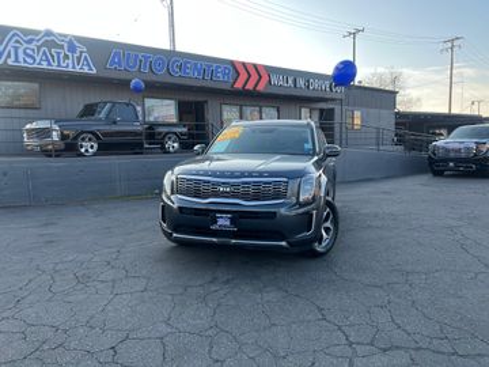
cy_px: 184
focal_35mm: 26
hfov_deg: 67.3
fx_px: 367
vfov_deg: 53.1
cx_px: 244
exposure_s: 1/567
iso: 50
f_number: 1.5
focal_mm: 5.7
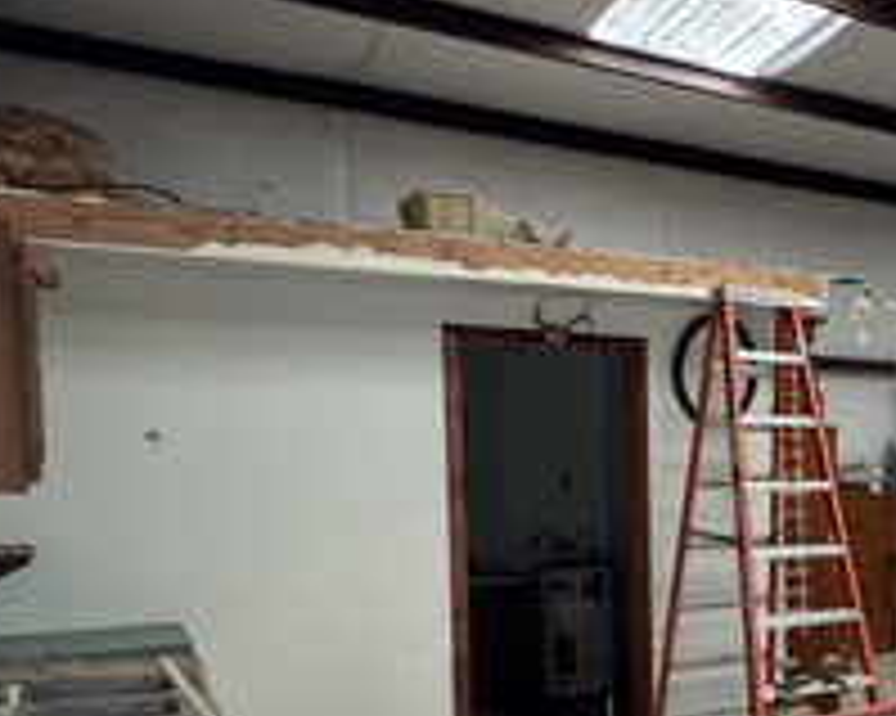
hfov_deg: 30.7
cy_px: 536
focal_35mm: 44
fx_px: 1166
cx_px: 1225
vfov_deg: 33.5
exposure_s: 1/99
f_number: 2.2
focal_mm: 2.22
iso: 250
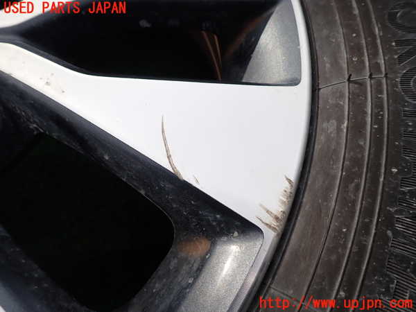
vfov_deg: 54.9
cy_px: 156
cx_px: 208
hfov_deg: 69.4
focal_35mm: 25
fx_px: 300
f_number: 8
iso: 100
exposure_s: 1/200
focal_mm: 4.5
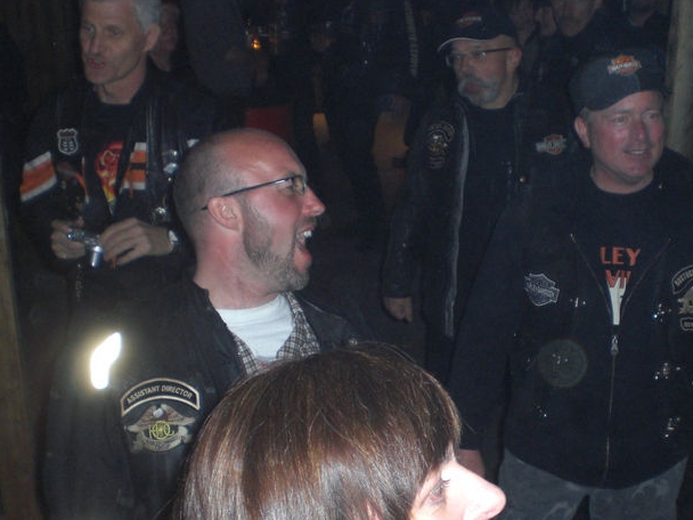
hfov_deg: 38.2
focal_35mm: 50
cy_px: 339
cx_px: 359
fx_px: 1001
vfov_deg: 28.9
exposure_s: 1/60
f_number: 3.1
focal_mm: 6.3
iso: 200
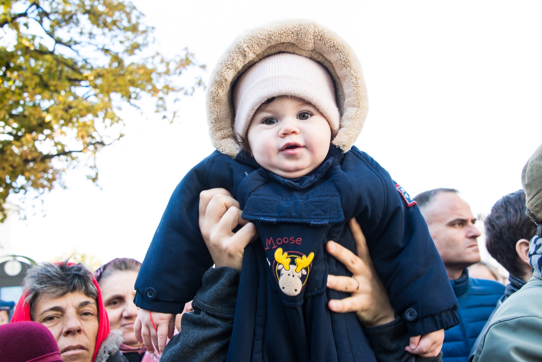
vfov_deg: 28.1
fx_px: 723
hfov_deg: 41.1
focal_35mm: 48
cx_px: 271
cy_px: 181
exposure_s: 1/80
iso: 500
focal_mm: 48
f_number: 9
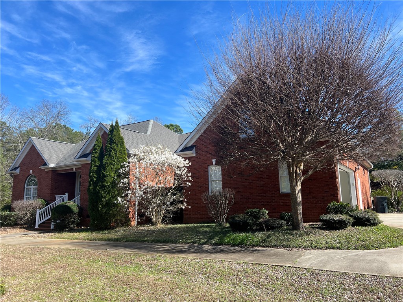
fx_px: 303
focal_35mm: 26
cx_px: 202
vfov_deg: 53.1
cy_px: 151
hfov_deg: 67.3
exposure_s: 1/2208
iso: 50
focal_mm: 5.7
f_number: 1.5
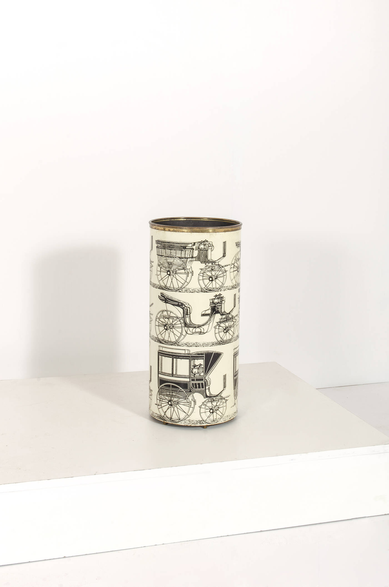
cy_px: 294
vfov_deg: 37.9
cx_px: 194
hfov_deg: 25.6
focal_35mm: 52
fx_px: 855
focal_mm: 35
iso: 100
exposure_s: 1/200
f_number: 16
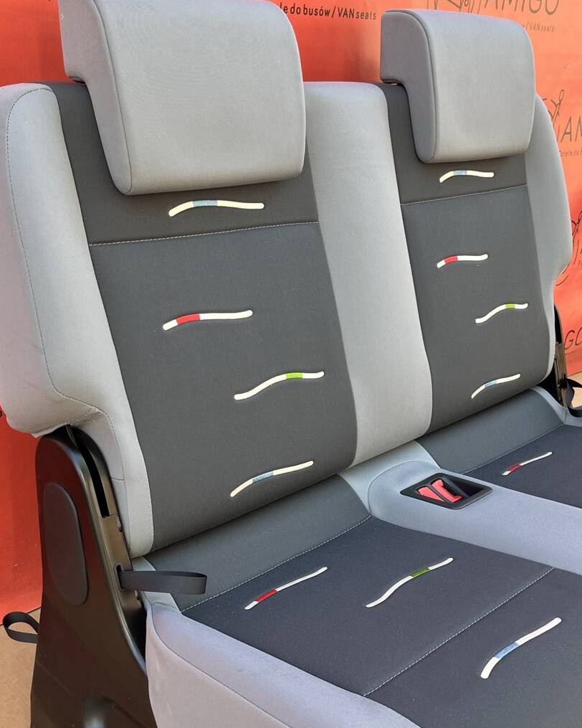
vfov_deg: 45.3
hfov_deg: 37.3
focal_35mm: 40
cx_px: 293
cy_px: 468
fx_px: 861
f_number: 1.6
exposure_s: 1/122
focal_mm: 5.1
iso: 40
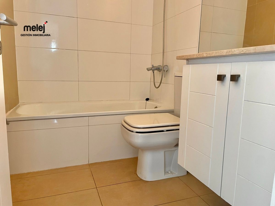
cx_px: 138
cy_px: 103
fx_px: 207
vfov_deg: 53.1
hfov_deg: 67.3
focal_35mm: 26
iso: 64
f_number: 1.6
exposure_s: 1/50
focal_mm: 4.2
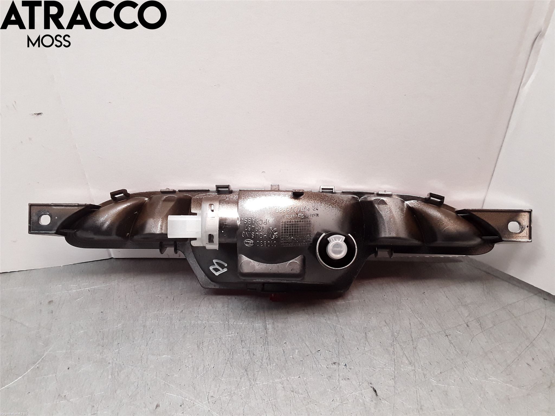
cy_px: 208
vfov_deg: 49.7
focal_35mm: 28
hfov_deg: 63.4
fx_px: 449
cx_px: 278
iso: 100
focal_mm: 2.91
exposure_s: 1/100
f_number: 1.9
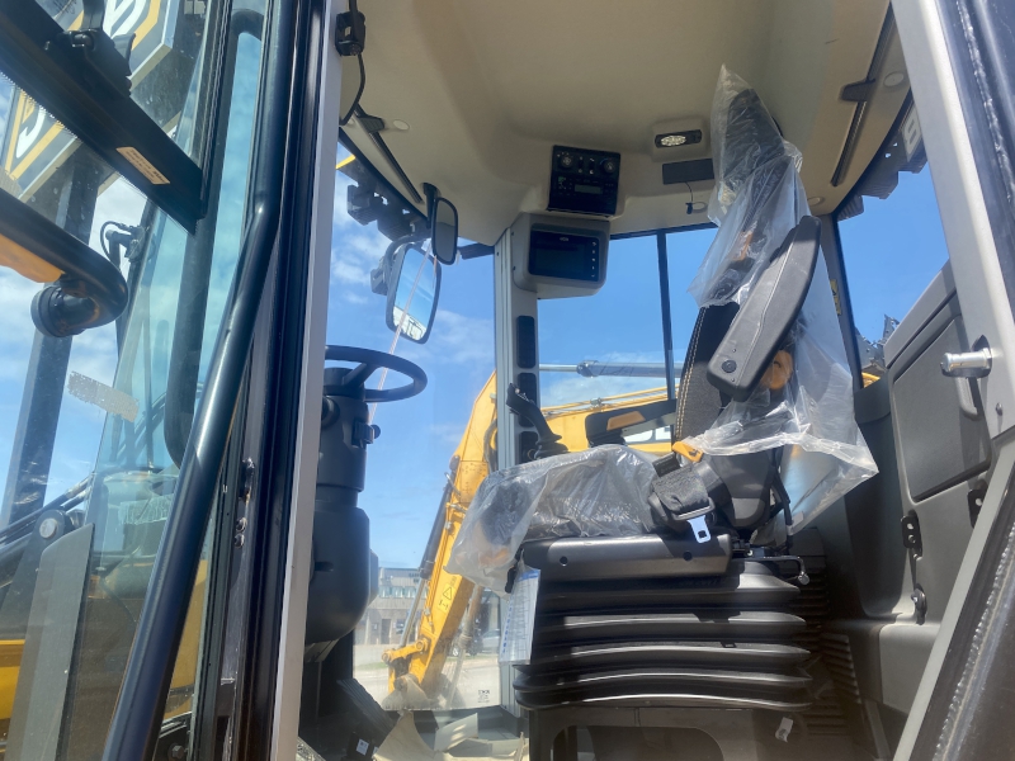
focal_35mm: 26
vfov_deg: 53.1
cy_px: 380
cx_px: 508
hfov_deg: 67.3
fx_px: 762
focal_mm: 4.25
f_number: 1.8
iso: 32
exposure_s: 1/1484
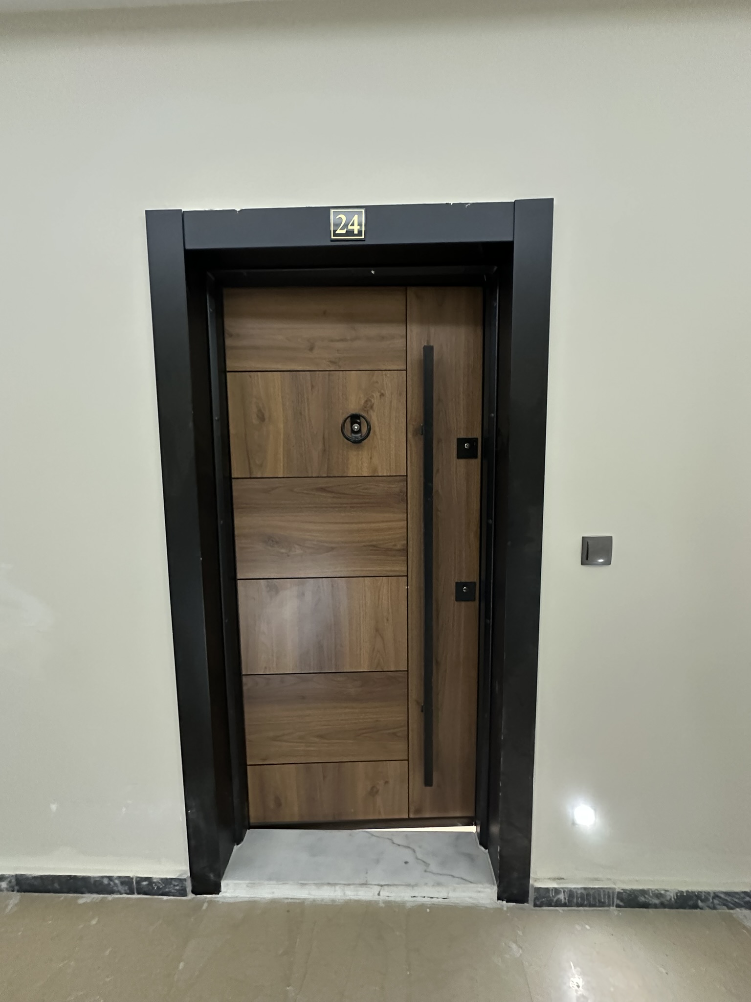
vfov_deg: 102.1
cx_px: 376
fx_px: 405
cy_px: 501
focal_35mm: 14
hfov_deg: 85.7
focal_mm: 2.22
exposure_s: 1/50
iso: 1250
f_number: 2.2
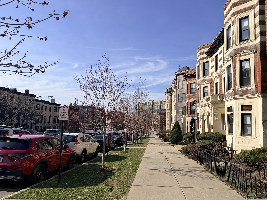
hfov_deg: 67.2
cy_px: 107
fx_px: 201
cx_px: 142
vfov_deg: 53.0
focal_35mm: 26
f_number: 1.78
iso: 80
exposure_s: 1/7353
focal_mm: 6.76
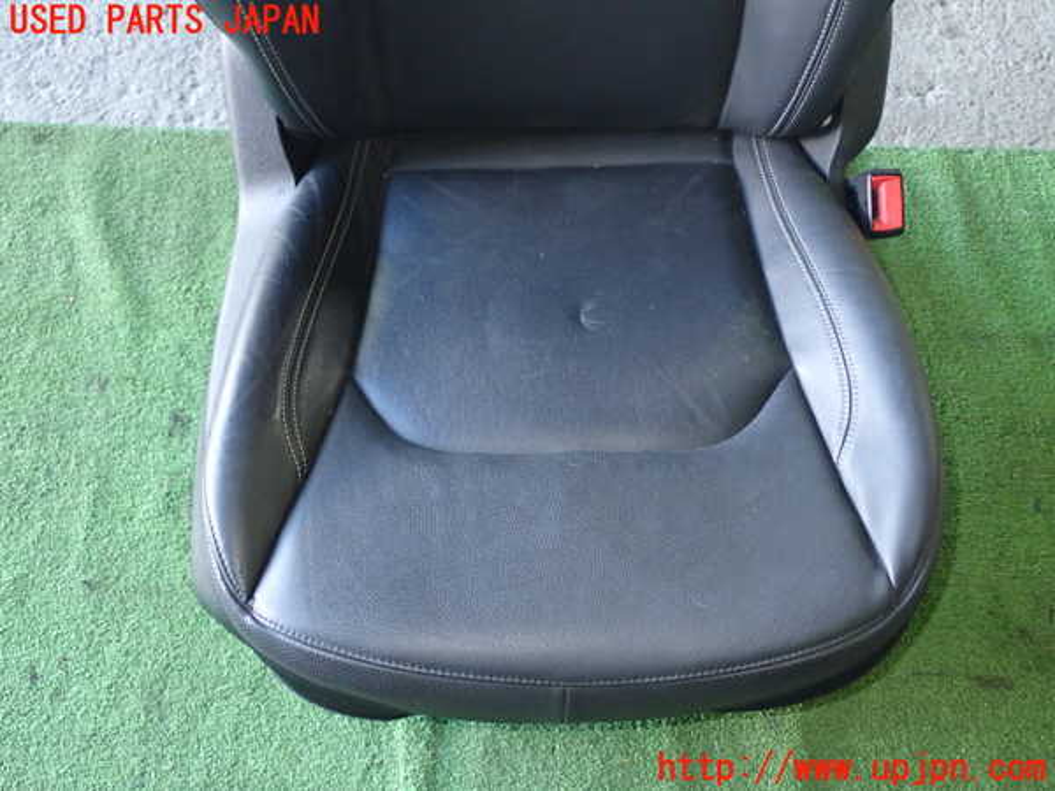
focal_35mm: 44
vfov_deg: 32.9
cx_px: 528
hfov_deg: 42.9
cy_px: 396
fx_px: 1341
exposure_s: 1/40
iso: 640
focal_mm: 7.84
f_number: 2.9
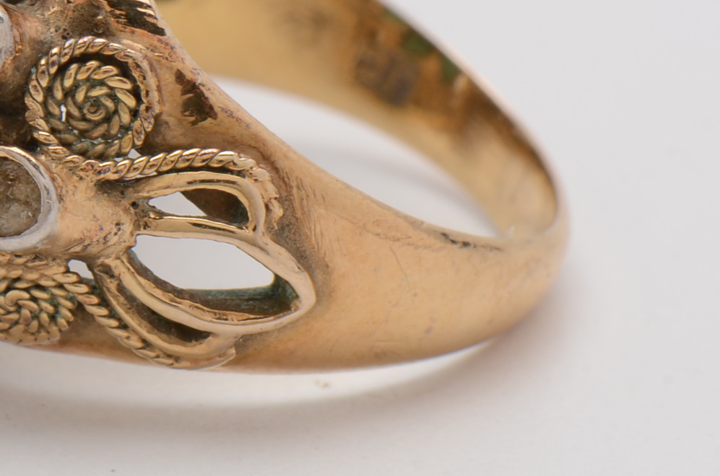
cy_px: 84
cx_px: 87
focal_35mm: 315
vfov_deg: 4.3
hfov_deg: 6.5
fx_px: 6291
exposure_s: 1/125
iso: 200
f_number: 18
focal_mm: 85
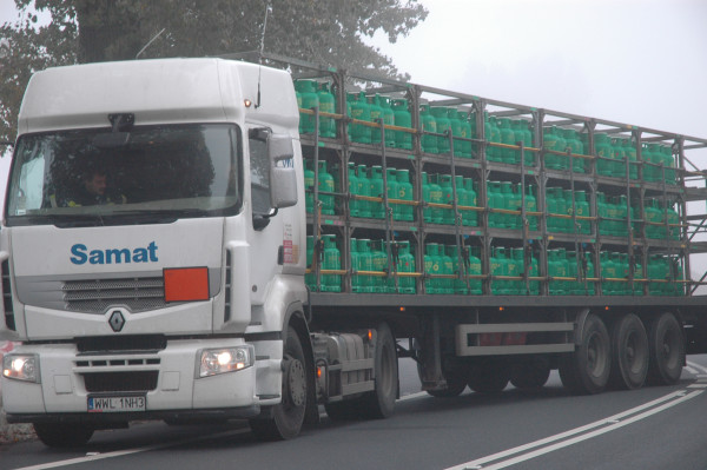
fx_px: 2060
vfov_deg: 13.0
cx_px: 354
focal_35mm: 105
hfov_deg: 19.5
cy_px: 235
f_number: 6.3
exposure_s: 1/125
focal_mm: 70
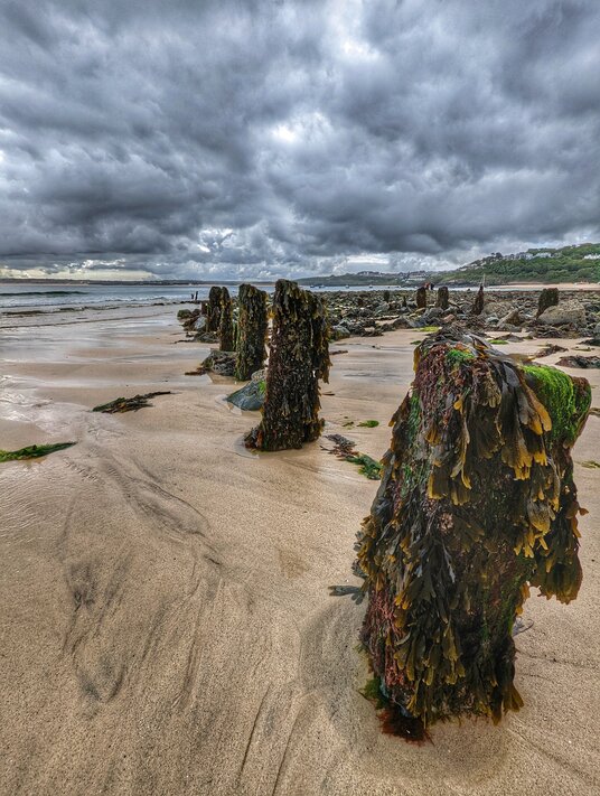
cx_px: 300
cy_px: 398
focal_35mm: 16
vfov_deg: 94.4
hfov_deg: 78.3
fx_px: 369
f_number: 2.2
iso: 49
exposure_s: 1/1010
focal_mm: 2.35
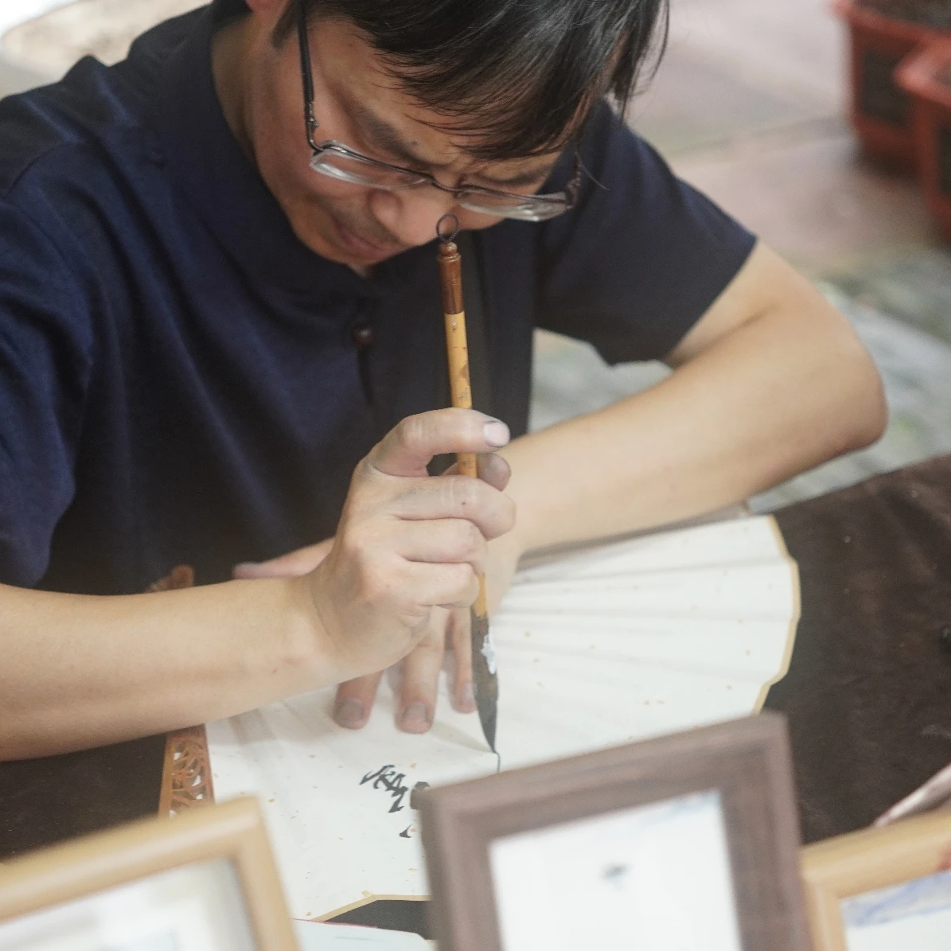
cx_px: 471
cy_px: 477
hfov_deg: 18.1
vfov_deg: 18.1
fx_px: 2984
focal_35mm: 96
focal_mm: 50
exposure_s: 1/125
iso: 800
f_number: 2.8
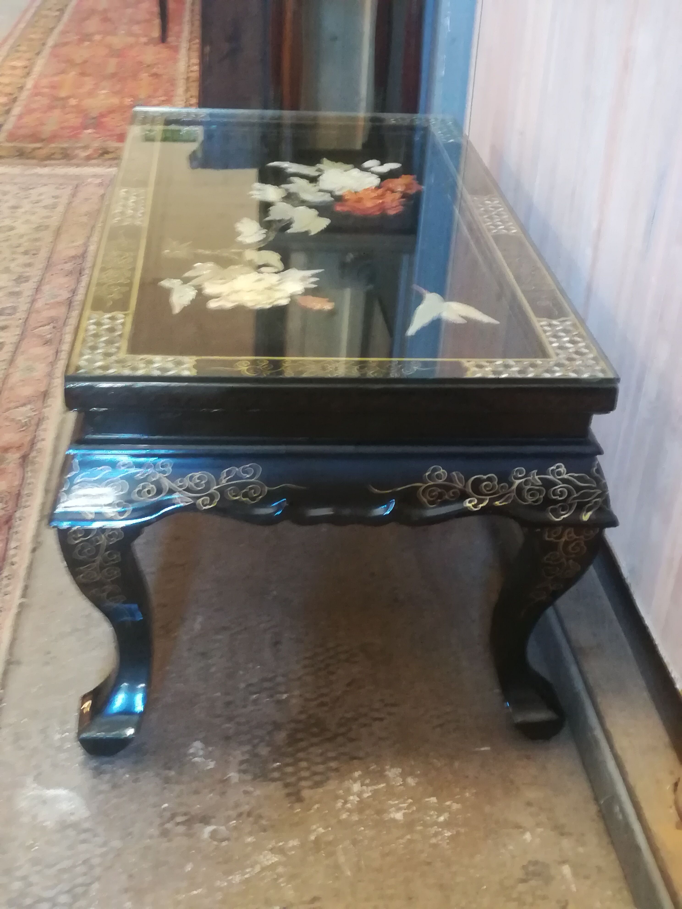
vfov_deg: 46.8
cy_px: 454
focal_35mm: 40
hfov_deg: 36.0
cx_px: 341
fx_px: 1051
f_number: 2.2
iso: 640
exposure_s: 1/14.3
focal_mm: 3.83
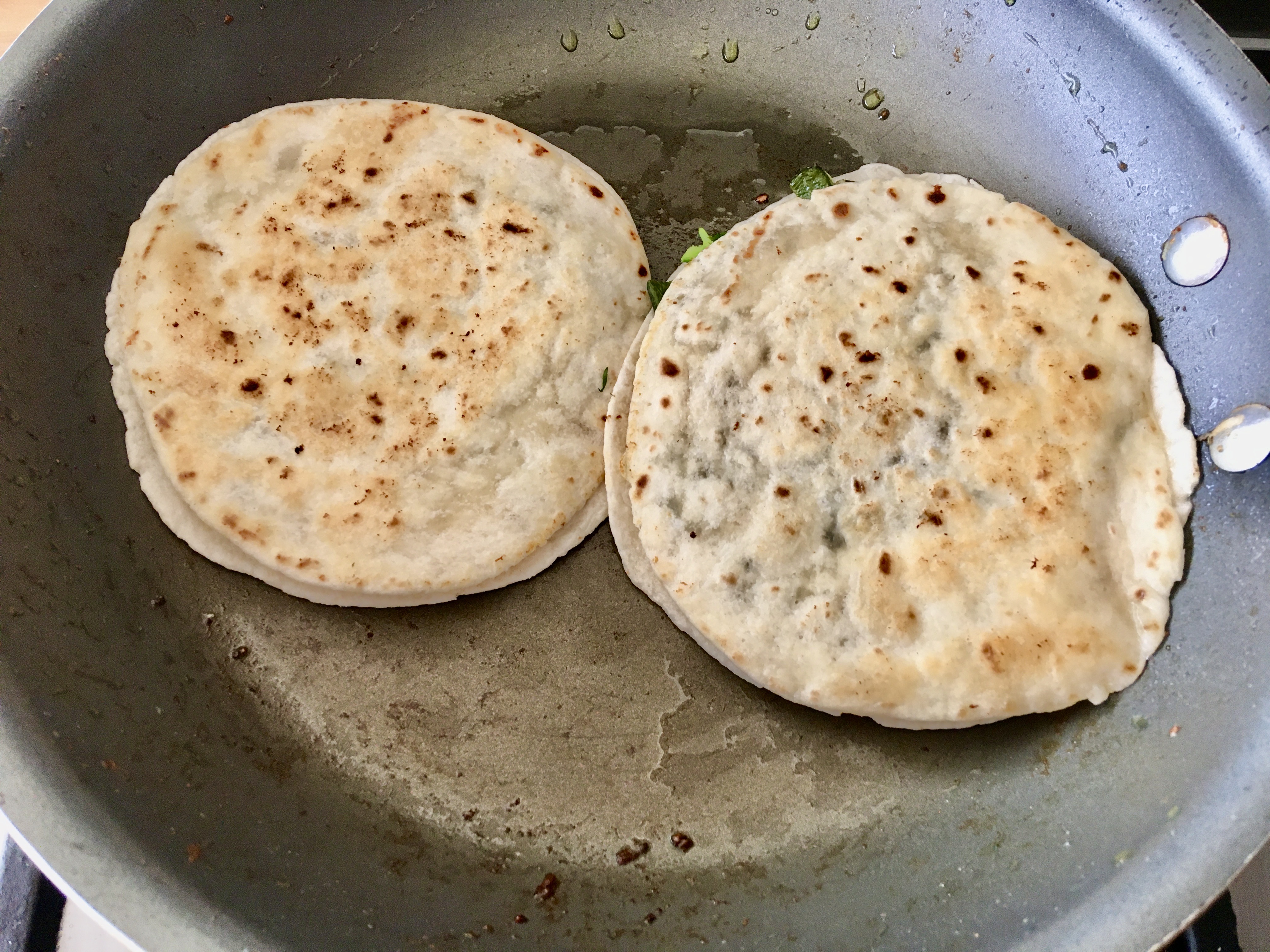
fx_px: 1064
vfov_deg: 48.2
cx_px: 635
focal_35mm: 29
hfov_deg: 61.7
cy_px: 476
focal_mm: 4.15
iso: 100
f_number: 2.2
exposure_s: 1/30
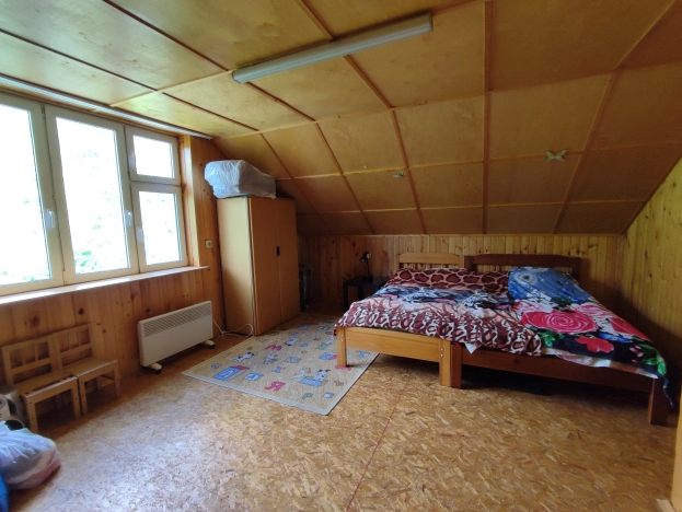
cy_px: 256
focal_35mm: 16
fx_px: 315
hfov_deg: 94.5
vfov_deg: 78.2
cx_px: 341
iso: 80
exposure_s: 1/50
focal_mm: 1.65
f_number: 2.2
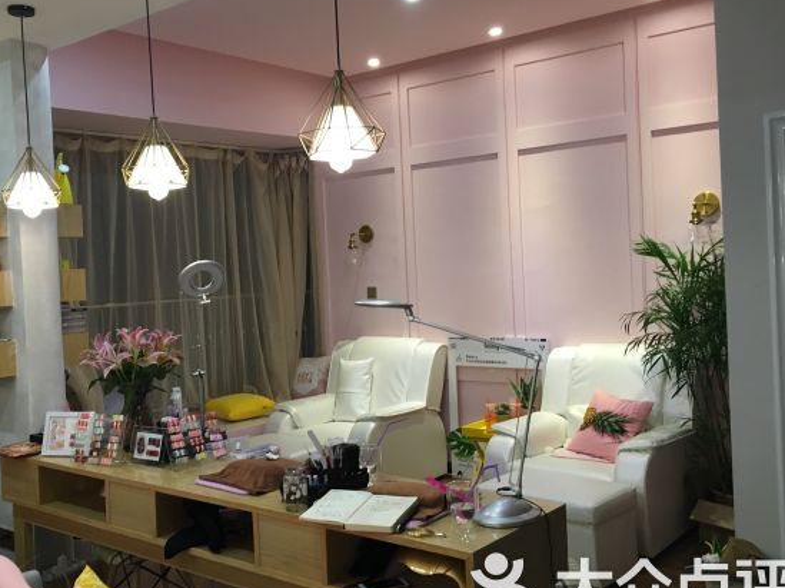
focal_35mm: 37
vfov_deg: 38.6
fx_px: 839
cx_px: 329
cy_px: 285
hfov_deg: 50.0
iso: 125
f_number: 2.2
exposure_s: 1/33
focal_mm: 4.15
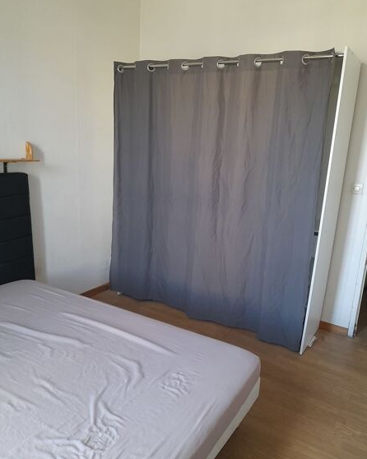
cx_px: 189
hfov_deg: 51.5
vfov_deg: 62.2
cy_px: 246
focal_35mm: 28
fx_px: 380
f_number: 2
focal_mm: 4.6
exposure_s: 1/33
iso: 320
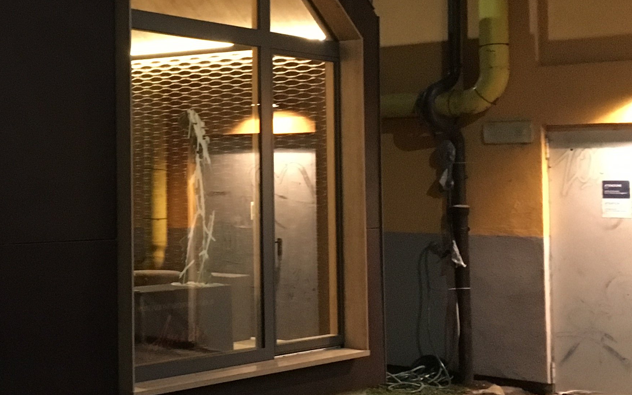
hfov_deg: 26.8
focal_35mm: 71
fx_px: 1223
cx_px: -47
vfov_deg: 18.3
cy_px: 123
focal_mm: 4.15
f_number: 2.2
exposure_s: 1/17
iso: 320
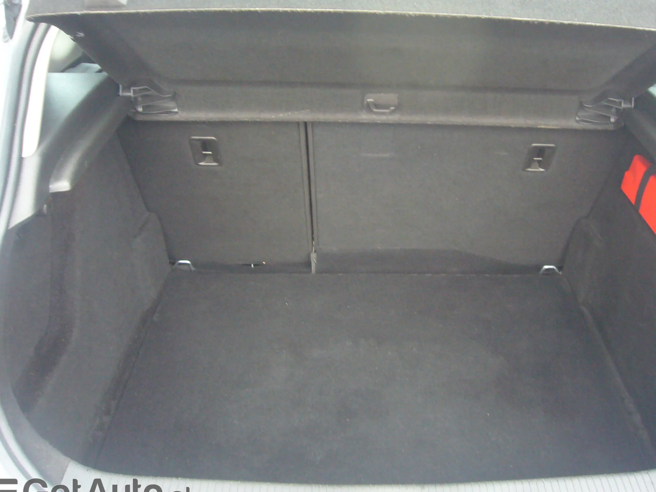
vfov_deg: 41.7
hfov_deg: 53.7
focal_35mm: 34
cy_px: 219
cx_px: 382
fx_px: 644
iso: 200
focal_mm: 4.6
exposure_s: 1/15
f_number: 2.8
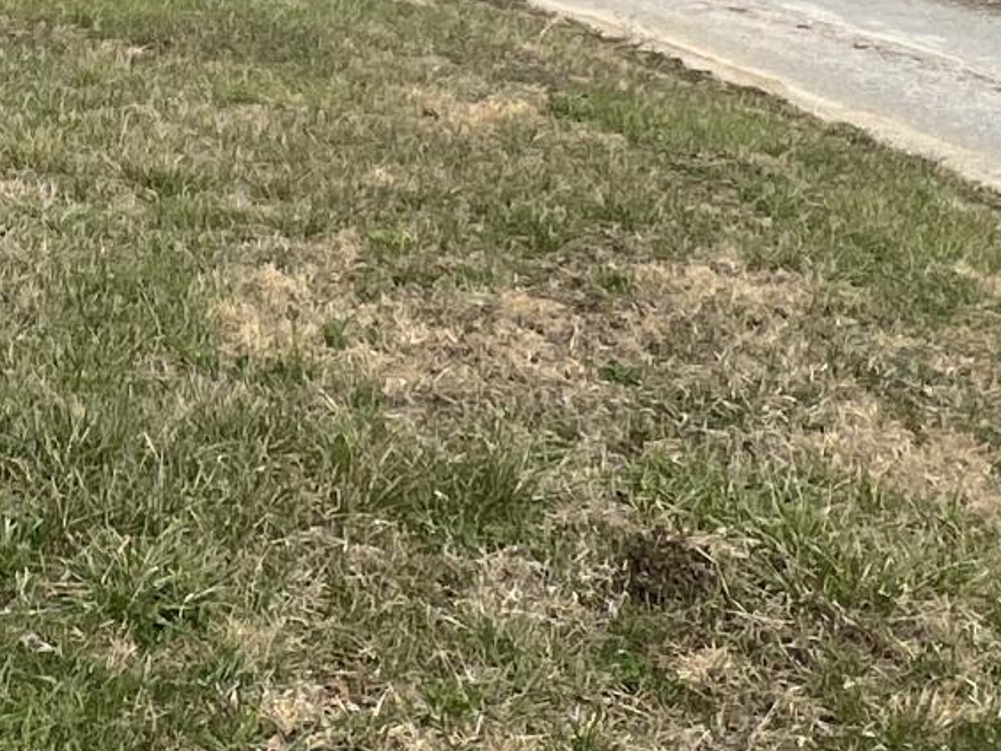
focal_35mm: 69
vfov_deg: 19.9
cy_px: -181
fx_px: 1996
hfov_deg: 26.3
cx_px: -62
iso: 32
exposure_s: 1/1908
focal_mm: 1.57
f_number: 1.8
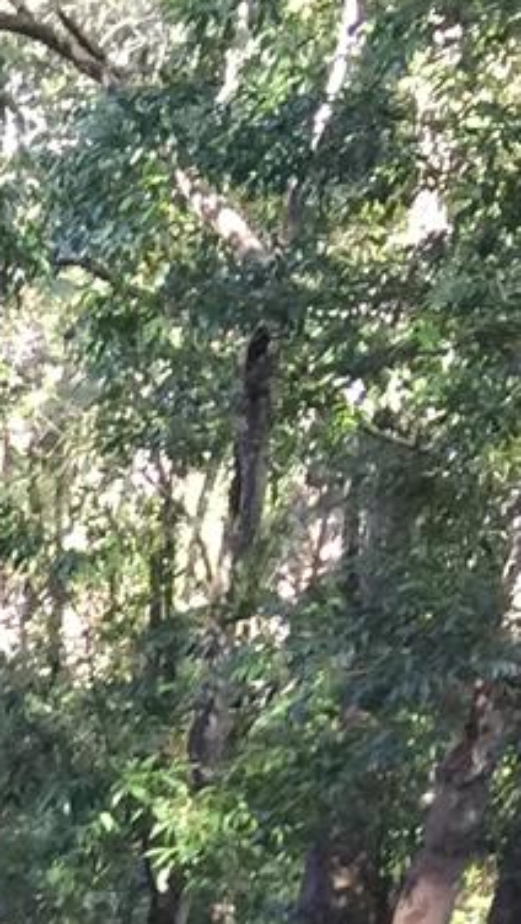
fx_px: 3359
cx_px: -1364
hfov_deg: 7.2
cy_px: 1371
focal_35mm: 137
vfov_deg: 14.6
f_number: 2.2
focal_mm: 4.15
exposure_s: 1/33
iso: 40
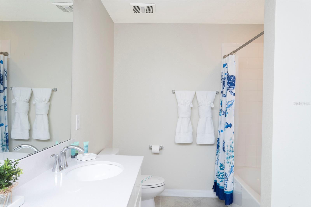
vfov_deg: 46.4
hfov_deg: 65.5
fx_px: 242
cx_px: 156
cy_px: 104
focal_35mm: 28
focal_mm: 28
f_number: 20
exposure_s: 1/25
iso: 1000
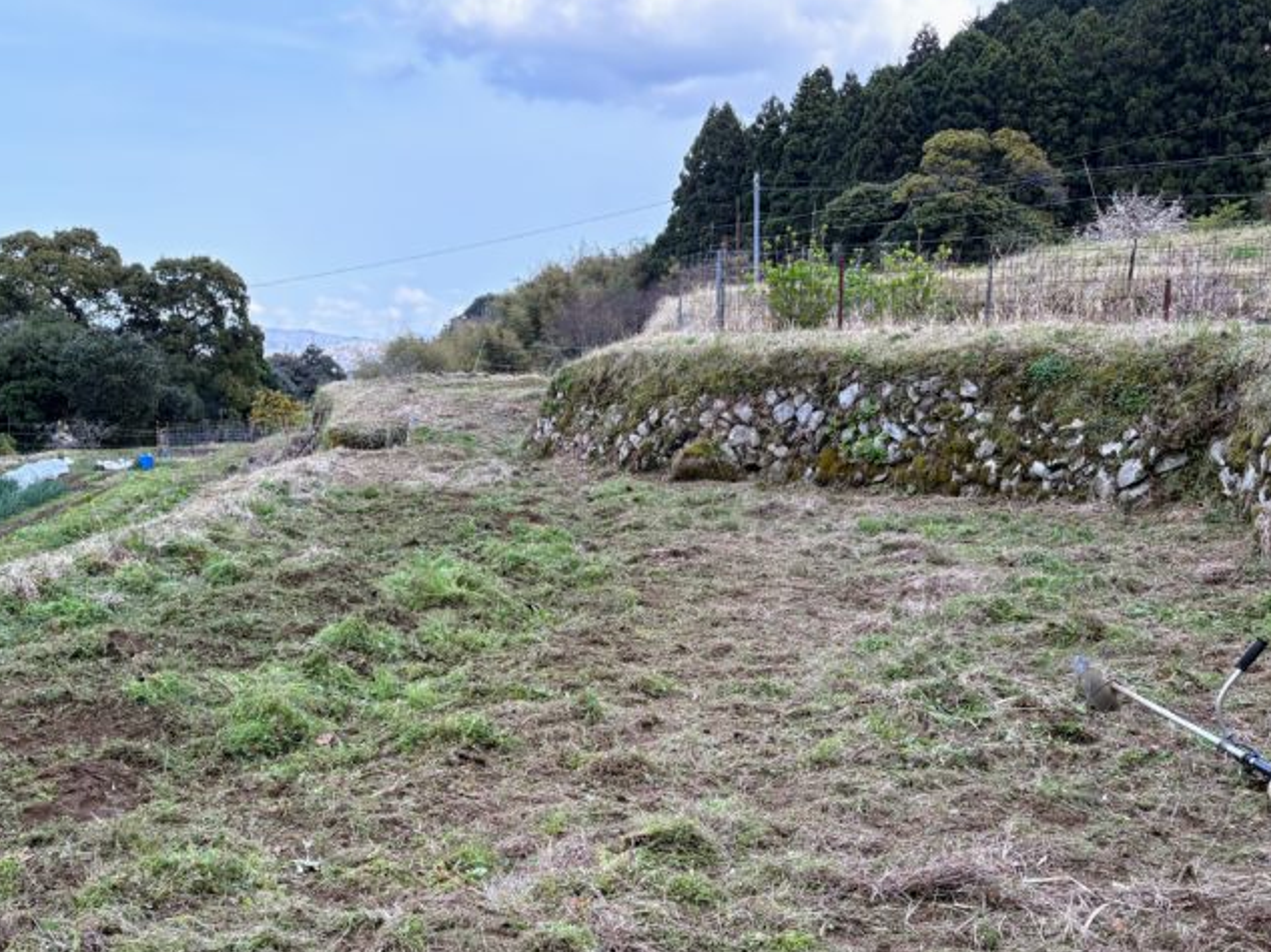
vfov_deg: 33.8
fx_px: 1542
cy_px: 673
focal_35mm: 42
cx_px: 539
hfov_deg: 44.7
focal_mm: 5.96
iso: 64
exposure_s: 1/531
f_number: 1.6
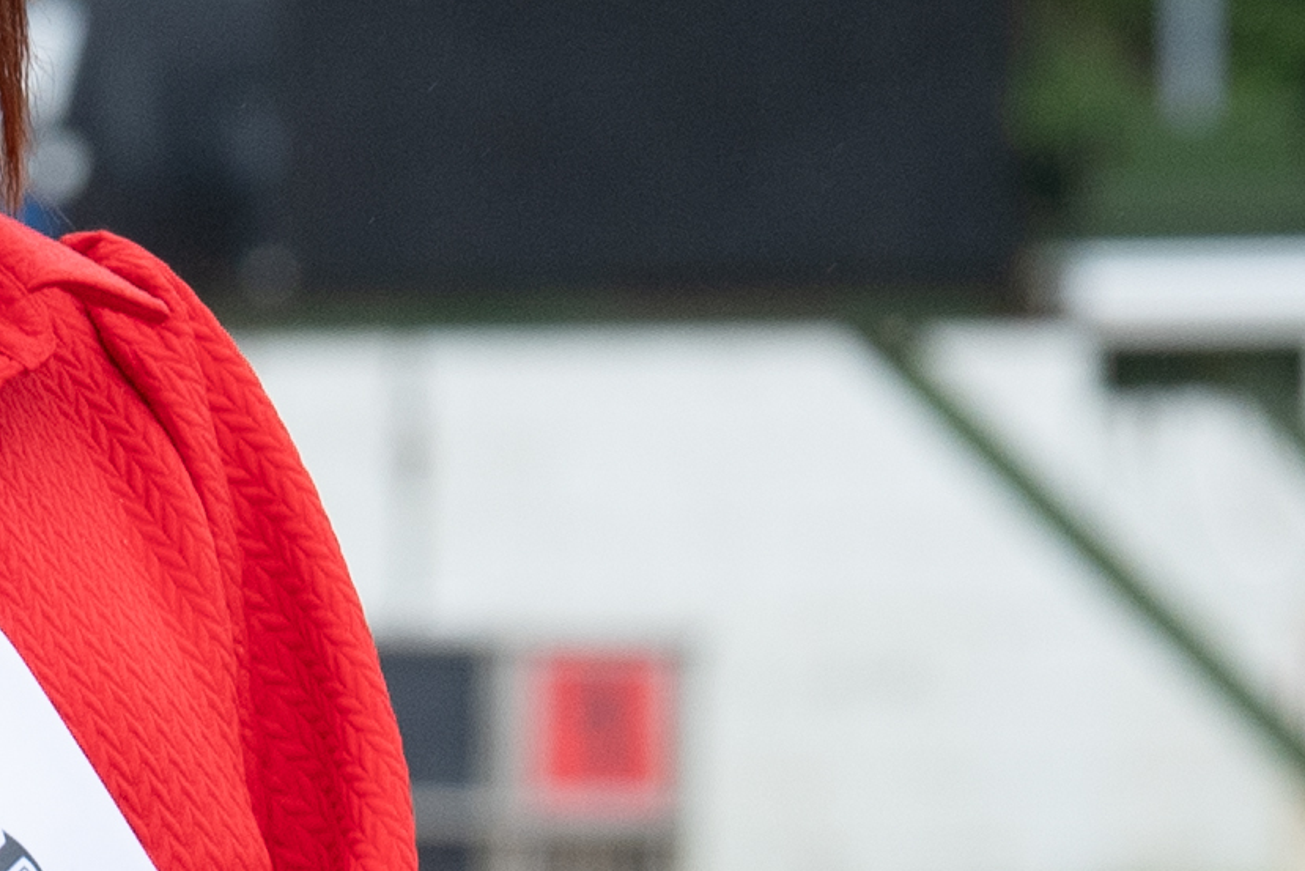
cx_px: 38
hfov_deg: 2.2
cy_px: 1685
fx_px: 34079
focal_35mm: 940
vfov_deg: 1.5
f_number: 6.3
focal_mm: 140
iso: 640
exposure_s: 1/640
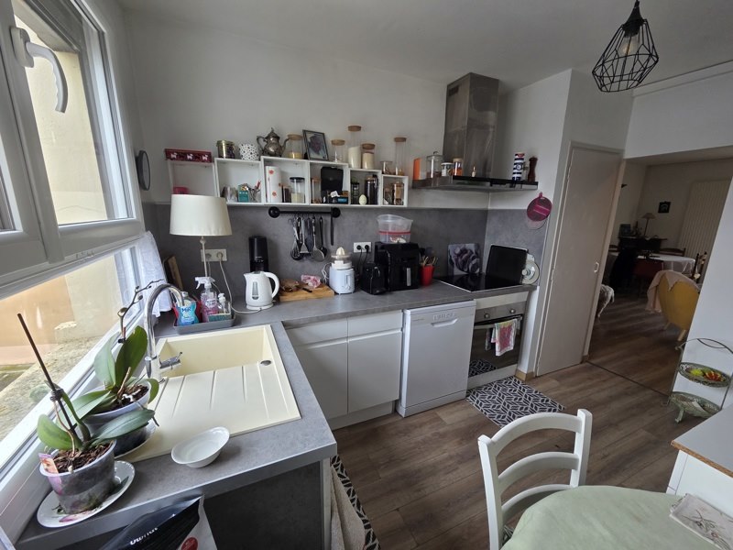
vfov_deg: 89.9
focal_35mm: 13
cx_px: 366
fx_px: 275
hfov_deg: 106.2
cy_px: 275
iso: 80
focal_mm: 2.2
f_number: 2.2
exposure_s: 1/100
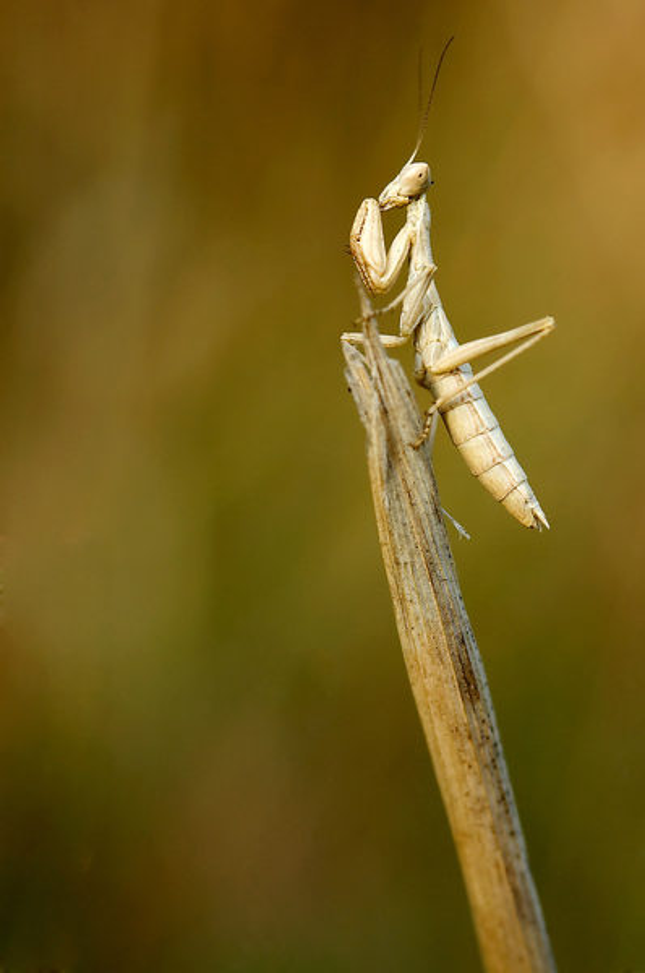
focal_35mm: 150
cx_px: 322
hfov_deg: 9.1
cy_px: 486
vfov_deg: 13.7
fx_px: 4045
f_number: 16
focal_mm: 100
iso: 500
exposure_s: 1/90
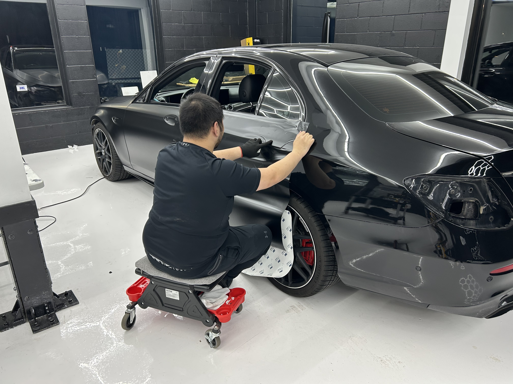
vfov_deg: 53.1
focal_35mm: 26
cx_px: 256
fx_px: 385
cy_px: 192
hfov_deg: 67.3
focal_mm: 5.7
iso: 80
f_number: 1.5
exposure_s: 1/120
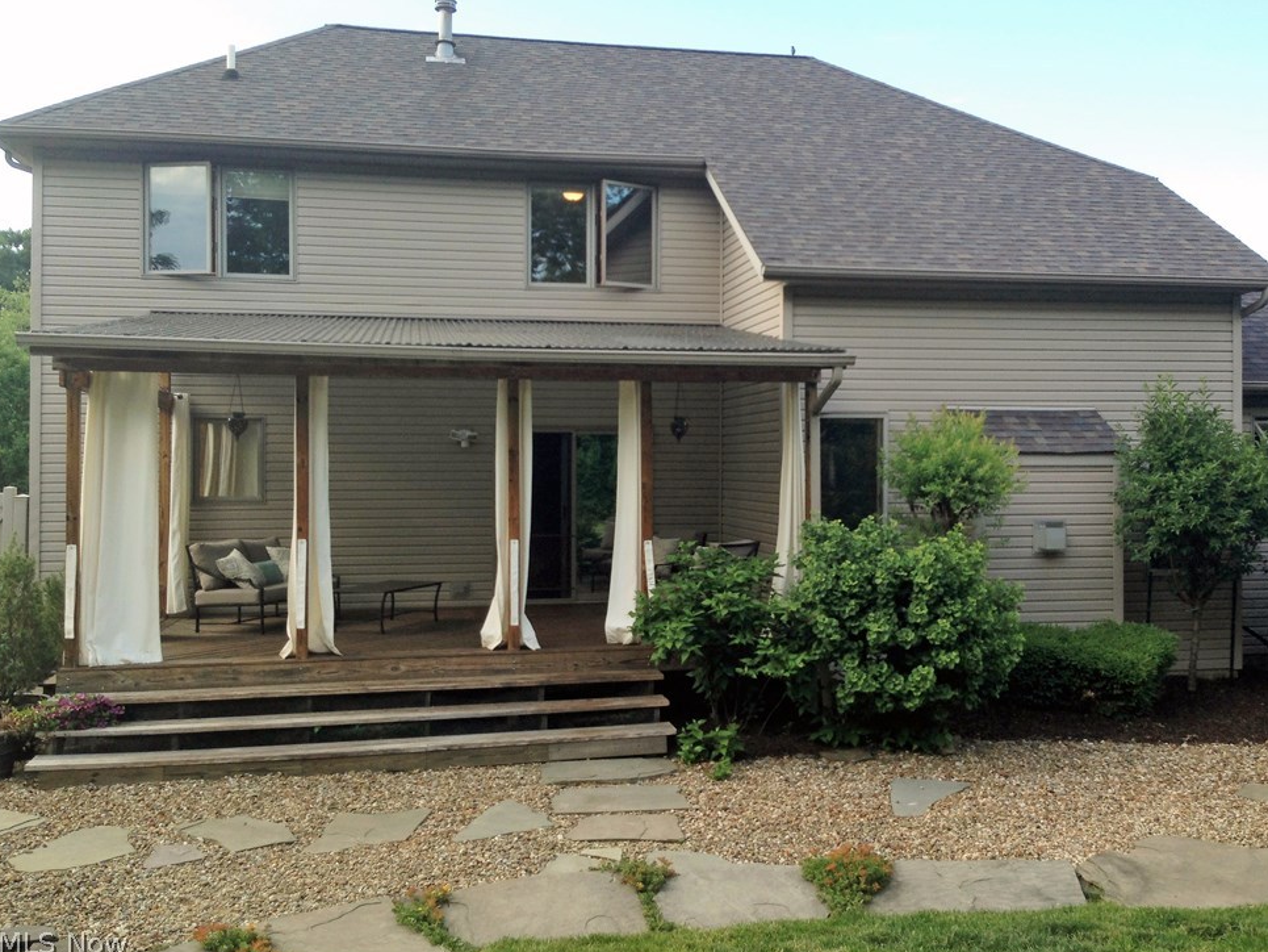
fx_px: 1282
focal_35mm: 35
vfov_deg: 40.7
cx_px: 664
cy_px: 460
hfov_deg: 52.6
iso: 50
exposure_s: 1/209
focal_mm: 4.12
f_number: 2.4
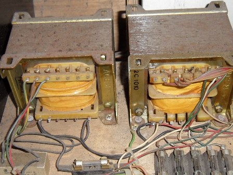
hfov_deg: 54.0
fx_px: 229
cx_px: 116
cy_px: 88
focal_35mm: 34
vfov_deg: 41.8
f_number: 3.6
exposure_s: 1/45
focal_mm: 6
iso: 200
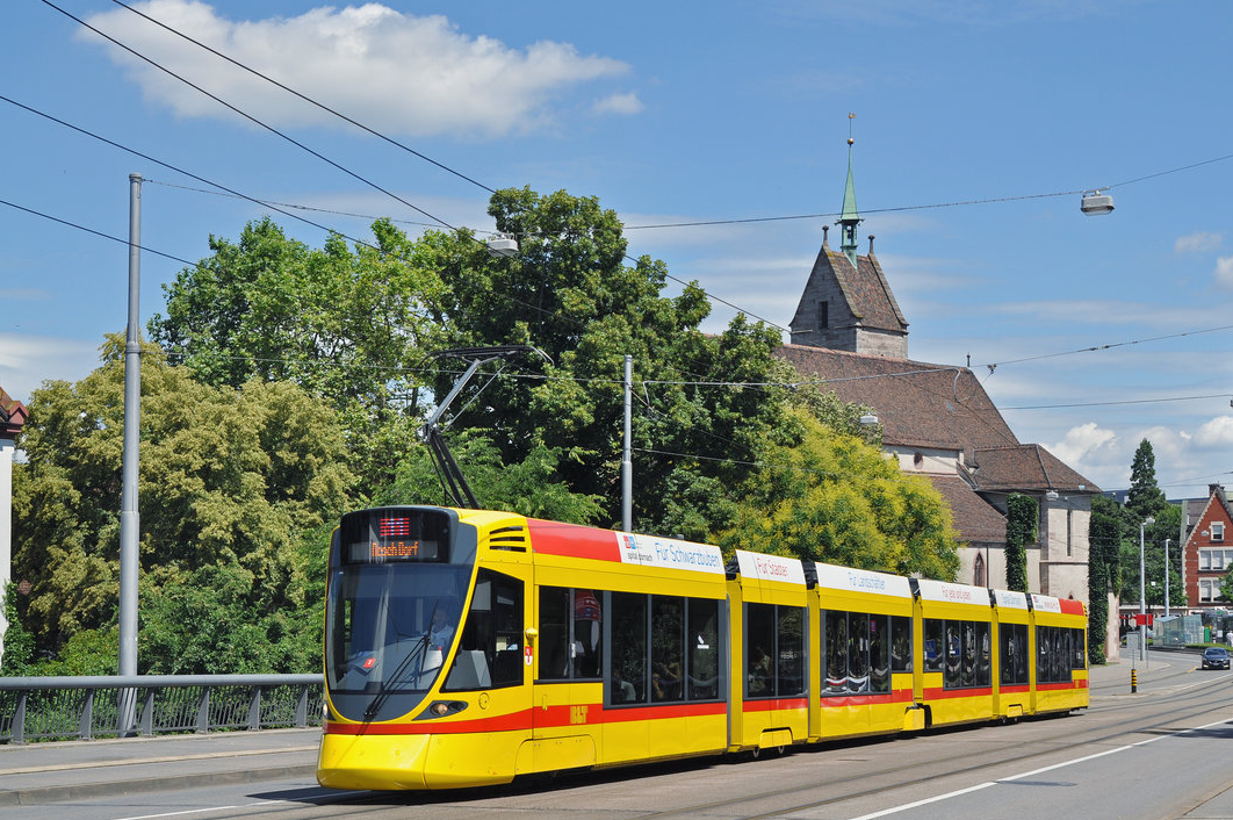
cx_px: 662
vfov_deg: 22.2
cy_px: 425
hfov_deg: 32.9
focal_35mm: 61
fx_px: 2087
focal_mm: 36
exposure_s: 1/1000
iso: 200
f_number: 5.6
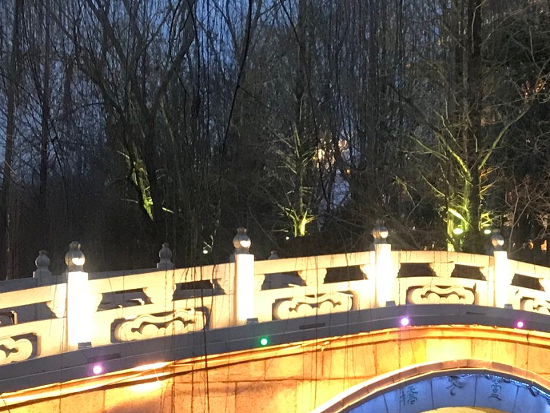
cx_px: 541
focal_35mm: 82
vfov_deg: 17.9
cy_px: 272
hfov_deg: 22.9
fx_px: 1303
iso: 64
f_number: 1.8
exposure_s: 1/16
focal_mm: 3.99
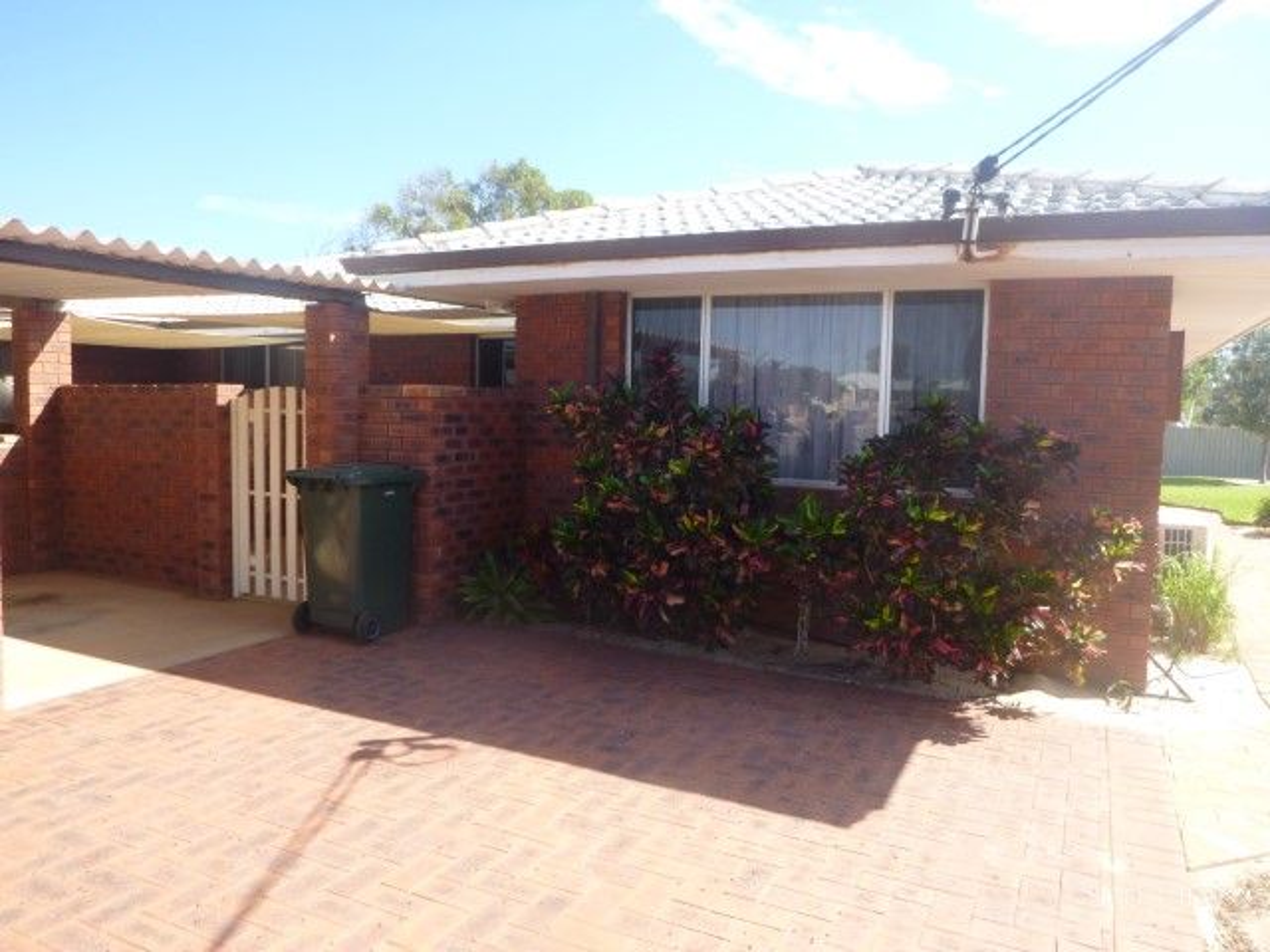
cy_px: 476
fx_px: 917
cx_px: 635
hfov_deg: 69.4
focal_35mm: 25
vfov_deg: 54.9
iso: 100
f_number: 3.9
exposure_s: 1/160
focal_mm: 4.5
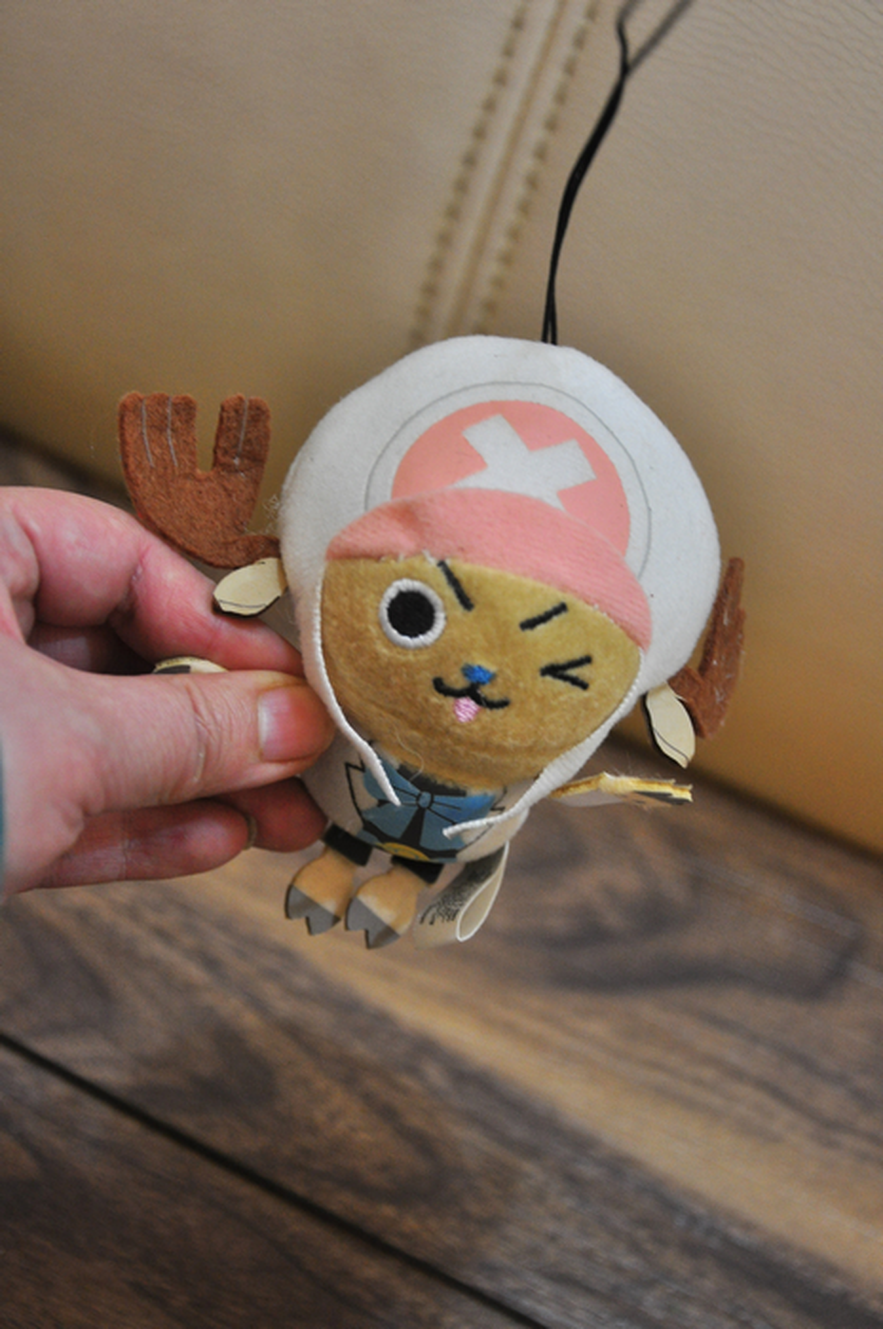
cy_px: 664
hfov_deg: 20.1
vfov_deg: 29.9
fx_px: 2489
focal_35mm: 68
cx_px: 442
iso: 800
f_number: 4.8
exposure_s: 1/50
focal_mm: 45
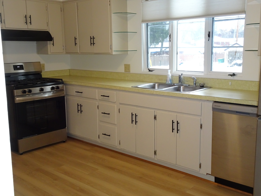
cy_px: 98
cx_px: 130
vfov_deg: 38.7
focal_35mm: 37
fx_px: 279
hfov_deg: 50.1
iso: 400
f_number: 4
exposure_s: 1/40
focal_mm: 6.37
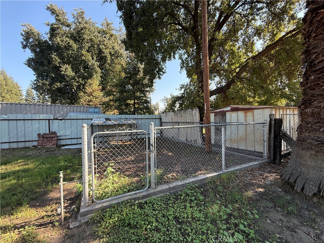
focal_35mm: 14
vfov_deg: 85.7
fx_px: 131
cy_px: 122
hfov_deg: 102.1
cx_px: 162
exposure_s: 1/319
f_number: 2.2
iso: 64
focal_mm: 2.22
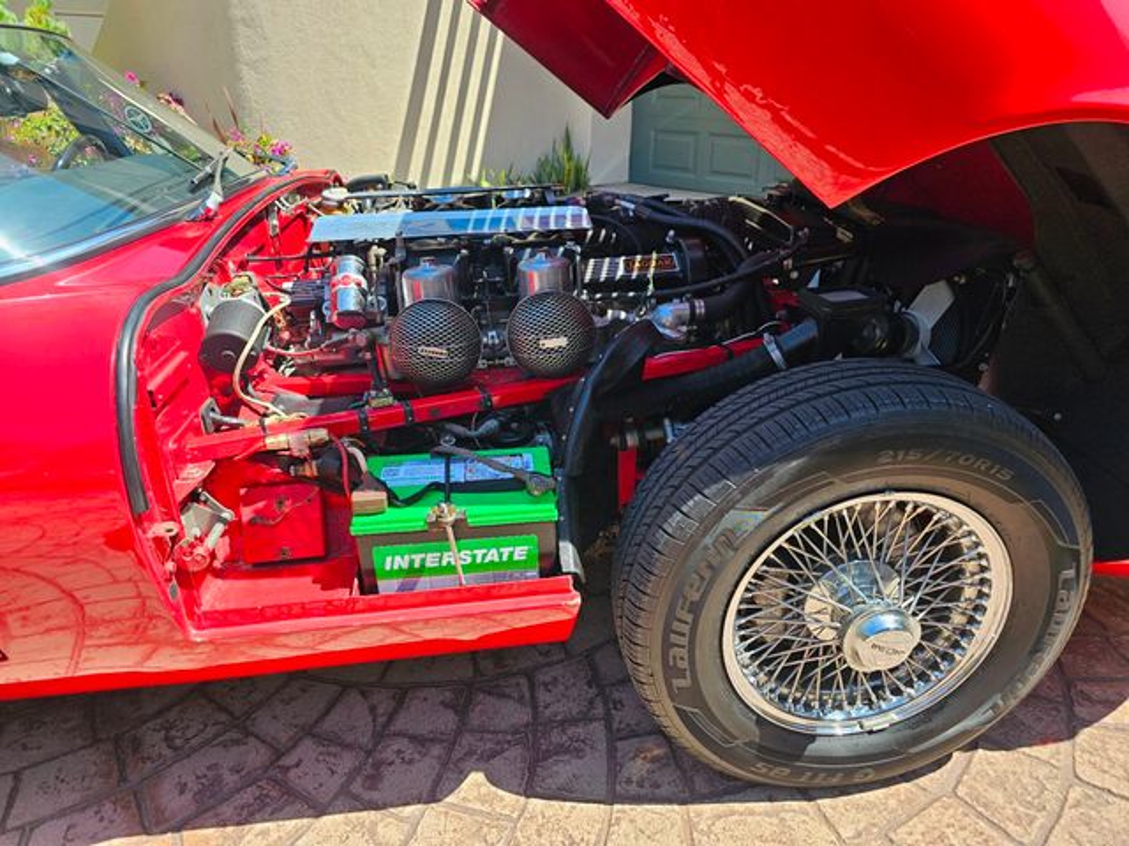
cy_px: 423
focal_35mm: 23
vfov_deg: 58.9
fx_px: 750
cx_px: 564
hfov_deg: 73.9
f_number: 1.7
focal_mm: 6.3
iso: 10
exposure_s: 1/237
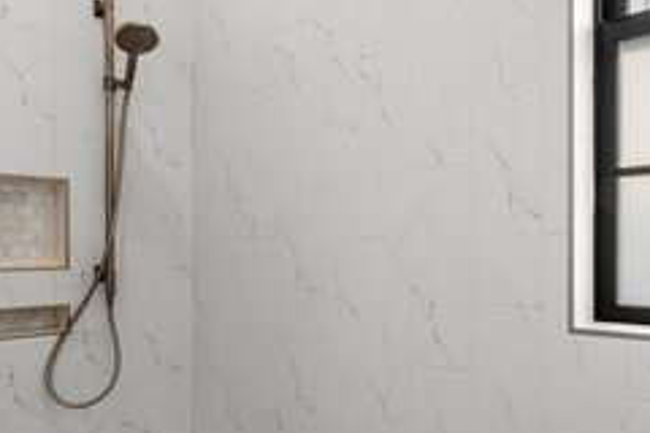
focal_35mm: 32
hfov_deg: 56.5
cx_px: 469
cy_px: 250
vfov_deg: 41.0
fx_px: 578
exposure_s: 1/8
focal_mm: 12
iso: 100
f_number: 8
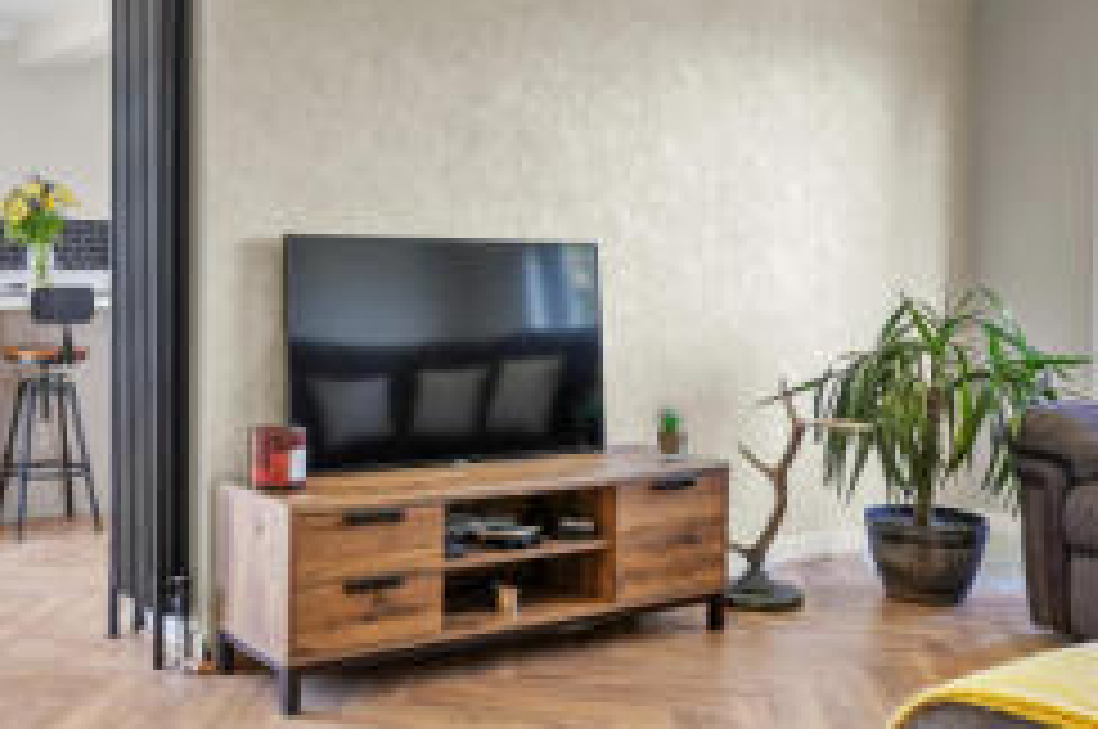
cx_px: 333
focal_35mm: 41
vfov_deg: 32.4
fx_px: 1249
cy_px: 268
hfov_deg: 46.4
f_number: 8
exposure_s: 1/10
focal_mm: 21
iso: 250
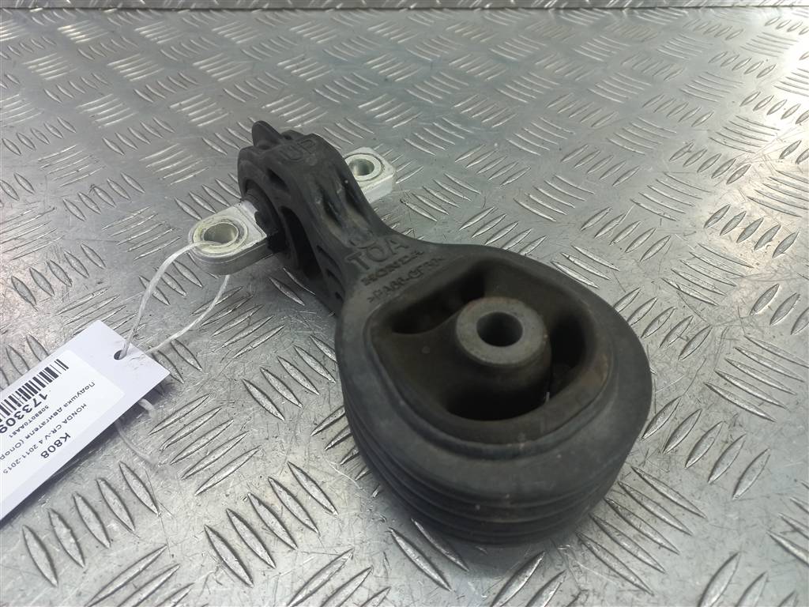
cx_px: 404
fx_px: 584
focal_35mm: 25
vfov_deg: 54.9
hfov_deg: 69.4
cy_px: 304
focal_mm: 4.6
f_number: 1.8
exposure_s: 1/50
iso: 80
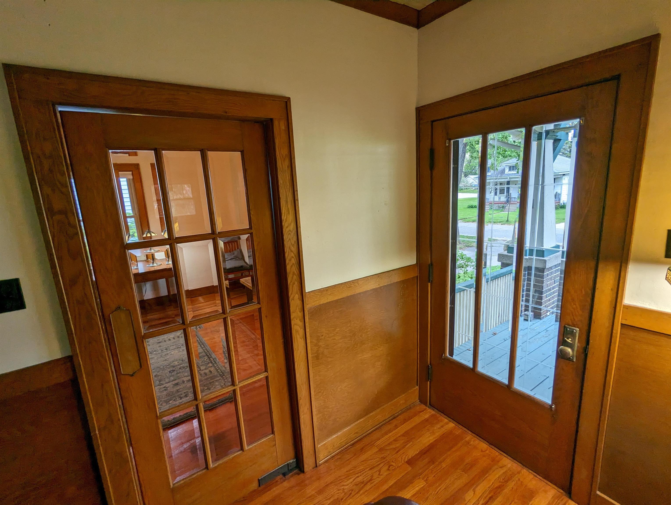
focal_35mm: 16
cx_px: 336
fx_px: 311
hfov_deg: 94.4
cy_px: 252
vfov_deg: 78.2
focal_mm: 2.35
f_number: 2.2
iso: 64
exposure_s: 1/60
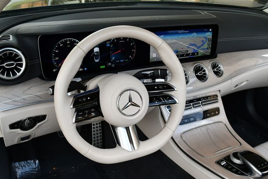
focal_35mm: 36
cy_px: 90
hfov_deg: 53.1
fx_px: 268
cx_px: 134
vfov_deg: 36.9
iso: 400
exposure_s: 1/250
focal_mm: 18
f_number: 5.6
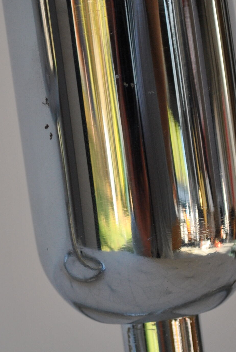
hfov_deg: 7.1
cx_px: 102
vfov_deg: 10.6
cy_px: 225
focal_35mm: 193
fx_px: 1892
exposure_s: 1/100
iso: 200
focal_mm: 46
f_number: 5.3
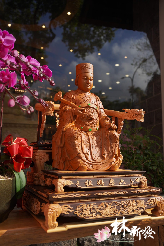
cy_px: 123
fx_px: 239
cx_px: 82
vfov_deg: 54.4
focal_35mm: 35
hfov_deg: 37.9
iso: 400
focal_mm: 35
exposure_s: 1/4000
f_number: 4.5
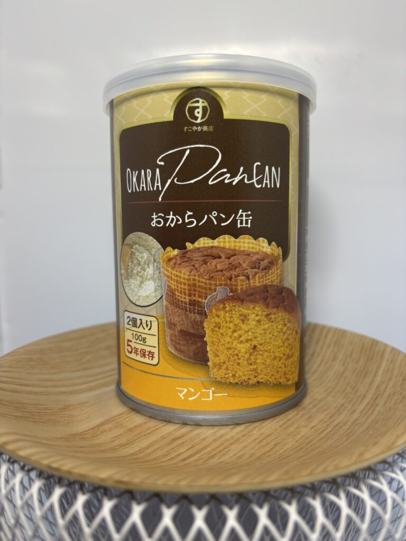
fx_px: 407
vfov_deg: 67.3
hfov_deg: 53.1
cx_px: 203
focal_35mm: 26
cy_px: 270
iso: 100
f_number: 1.6
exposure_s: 1/121
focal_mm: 5.96
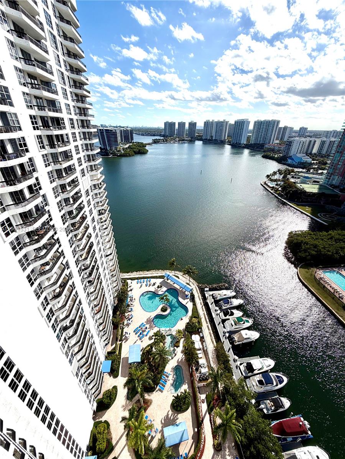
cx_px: 172
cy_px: 230
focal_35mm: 14
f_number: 2.2
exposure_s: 1/1901
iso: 20
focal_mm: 2.22
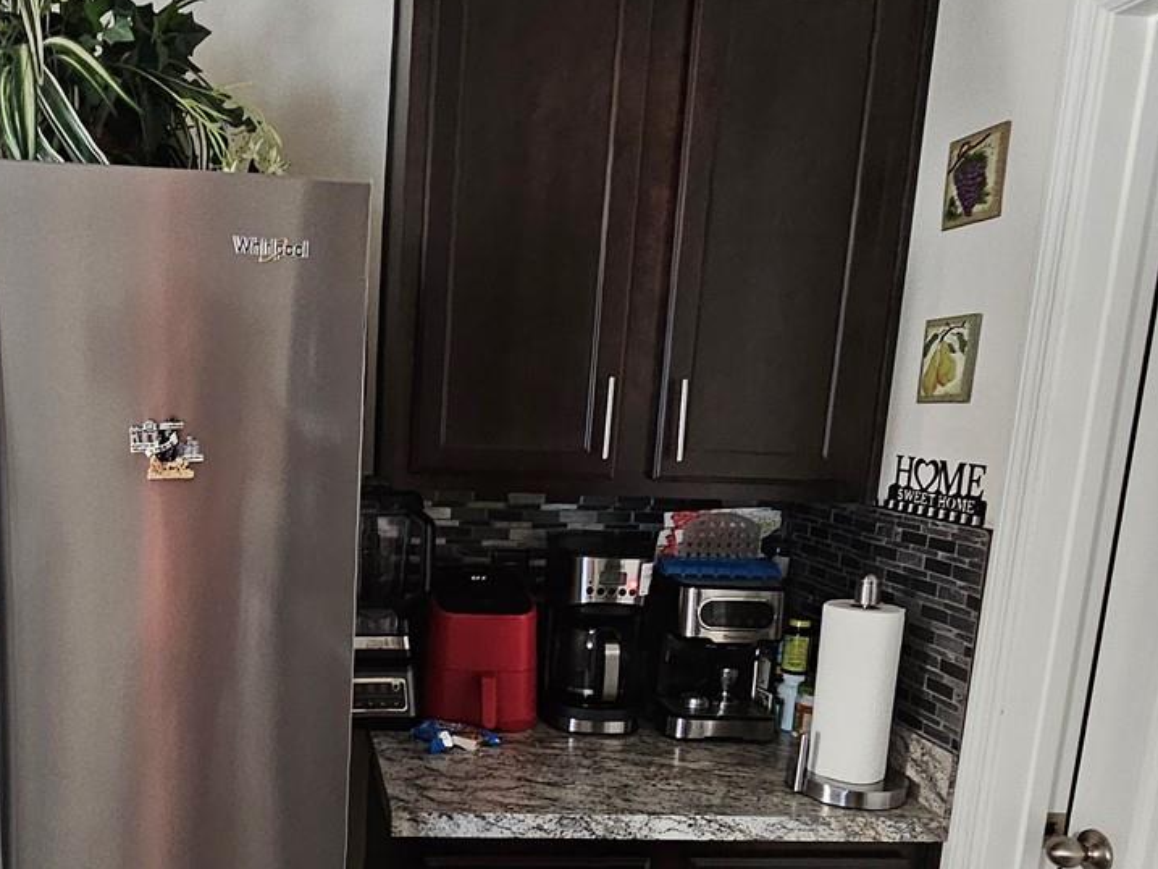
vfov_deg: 47.4
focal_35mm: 29
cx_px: 342
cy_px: 586
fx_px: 970
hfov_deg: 59.5
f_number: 2.2
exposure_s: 1/24
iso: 800
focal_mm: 2.2
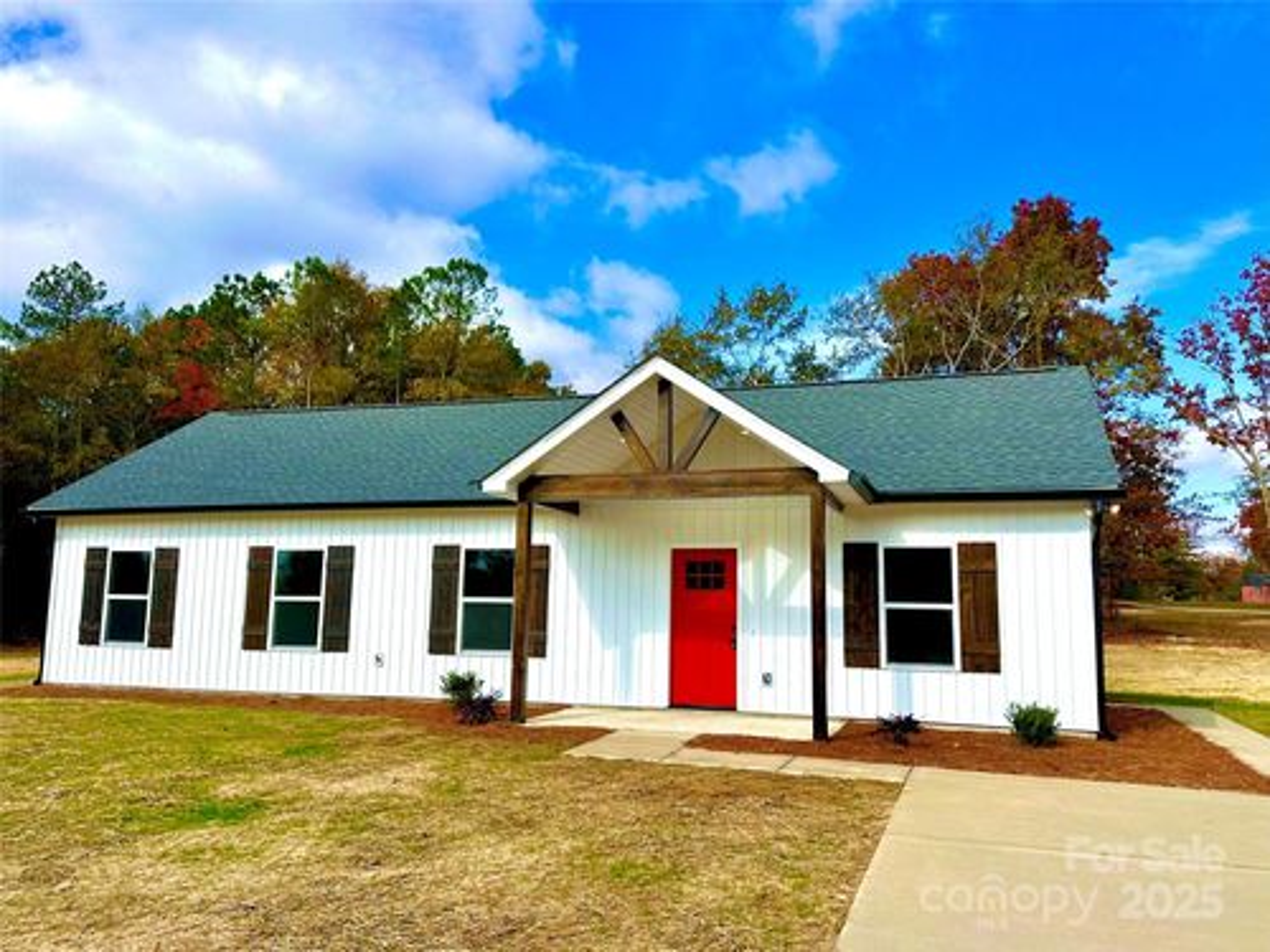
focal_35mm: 24
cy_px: 476
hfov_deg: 71.6
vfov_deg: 56.8
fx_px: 881
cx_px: 635
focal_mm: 6.86
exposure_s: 1/5000
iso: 80
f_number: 1.78
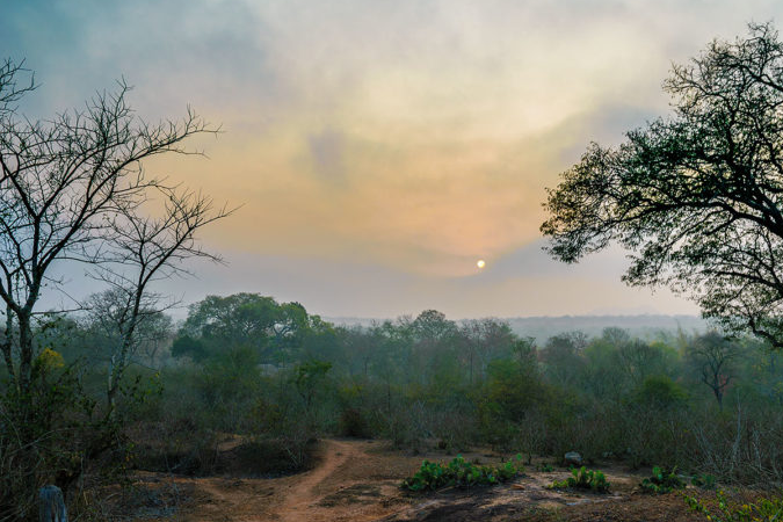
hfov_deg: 58.2
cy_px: 342
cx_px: 476
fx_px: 696
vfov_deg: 40.7
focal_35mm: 32
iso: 140
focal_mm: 16
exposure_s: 1/60
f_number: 8
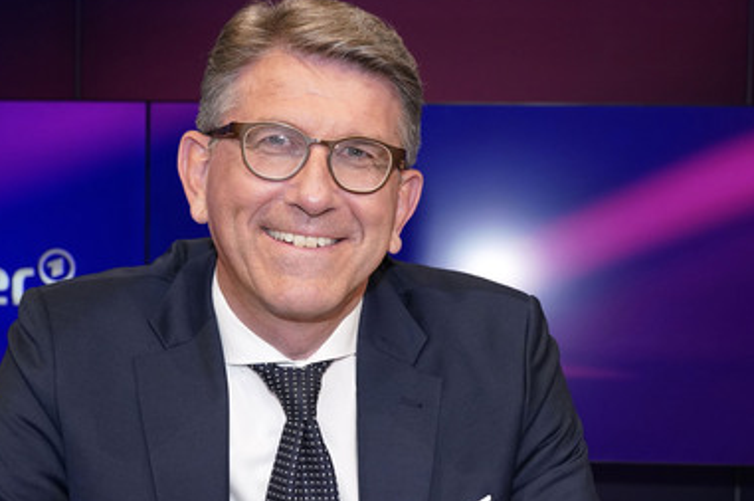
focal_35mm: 45
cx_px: 322
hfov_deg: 43.5
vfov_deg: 29.8
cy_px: 251
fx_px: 941
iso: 2000
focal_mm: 38
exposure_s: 1/160
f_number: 5
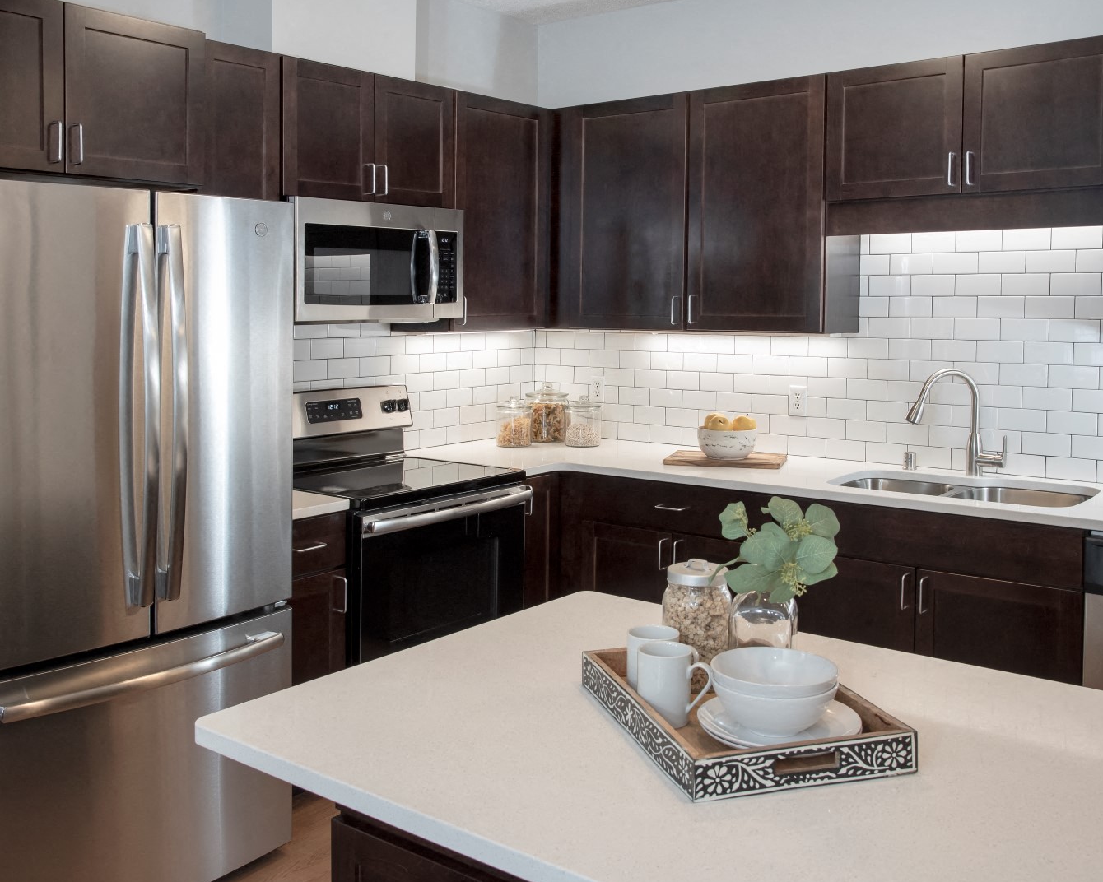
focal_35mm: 34
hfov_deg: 52.8
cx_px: 561
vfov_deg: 43.4
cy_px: 442
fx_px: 1110
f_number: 10
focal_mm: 30
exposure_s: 1/25
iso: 640
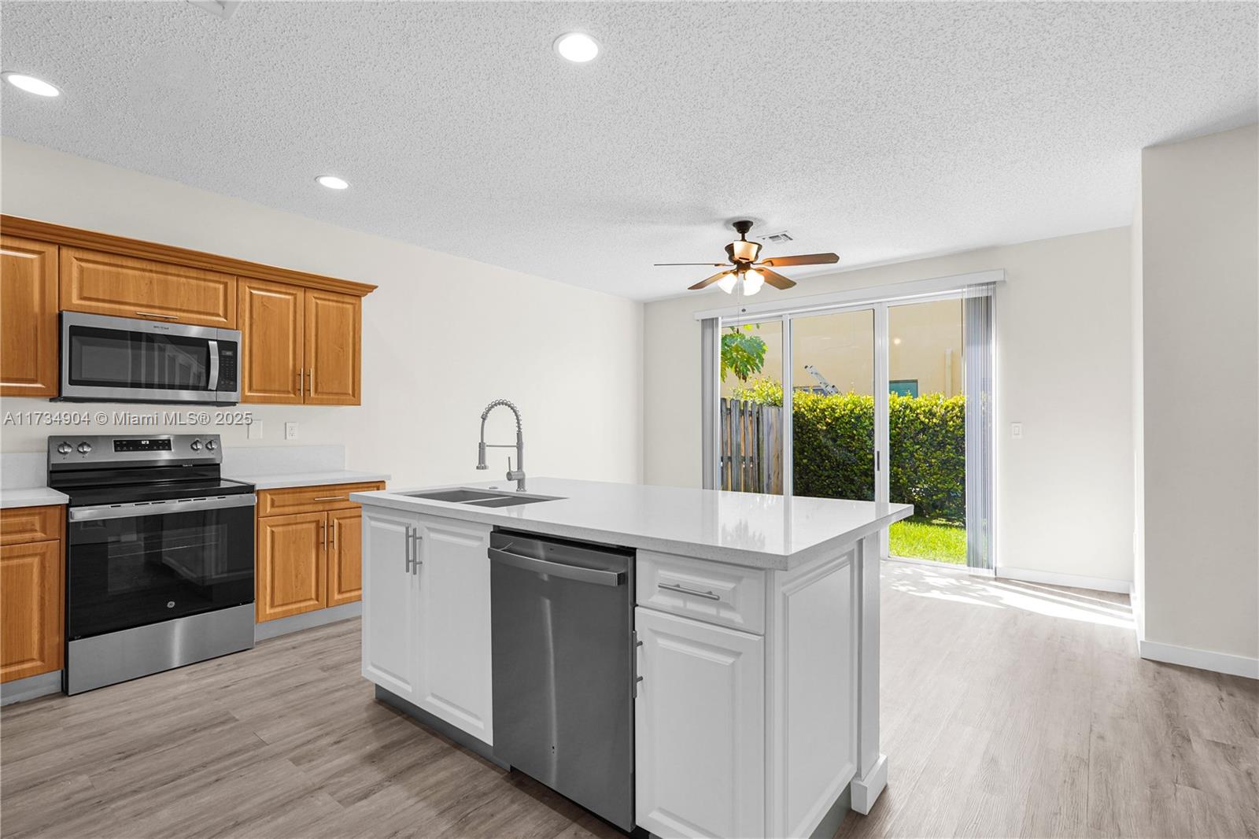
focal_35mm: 16
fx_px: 559
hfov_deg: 96.7
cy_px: 420
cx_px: 630
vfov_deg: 73.7
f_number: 7.1
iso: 1250
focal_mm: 16
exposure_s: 1/30
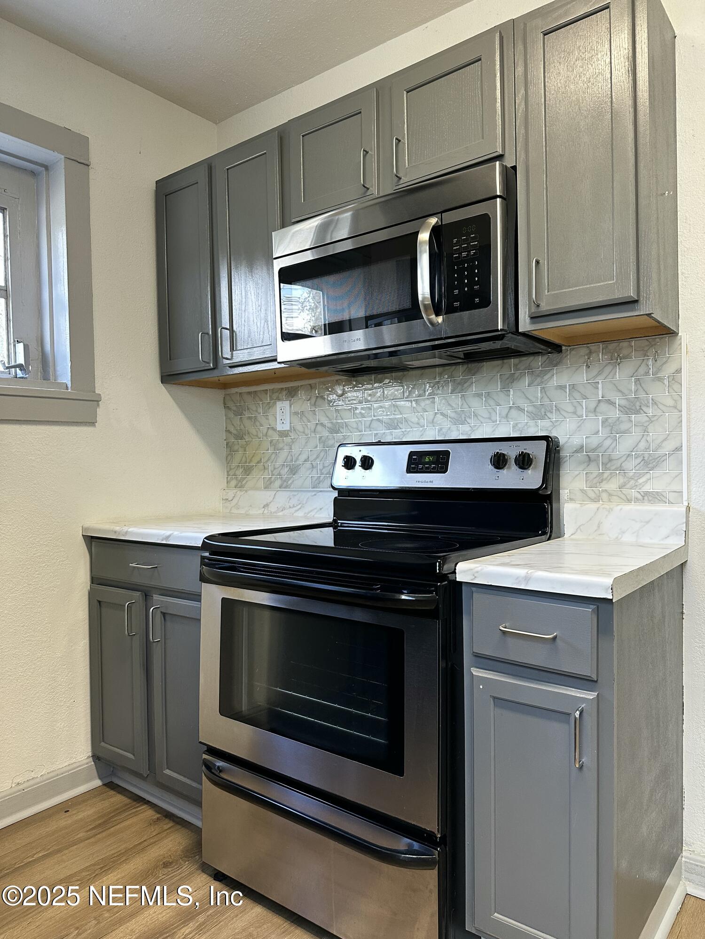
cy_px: 470
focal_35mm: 24
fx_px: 652
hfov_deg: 56.8
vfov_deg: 71.6
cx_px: 352
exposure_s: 1/120
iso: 200
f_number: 1.78
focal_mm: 6.86
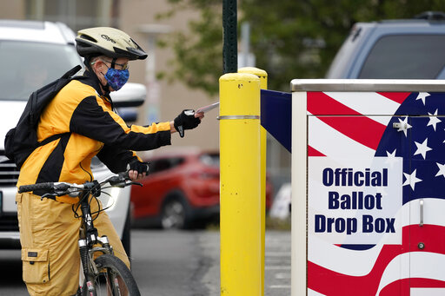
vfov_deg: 4.5
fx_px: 3744
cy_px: 148
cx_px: 222
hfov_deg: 6.8
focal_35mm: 303
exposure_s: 1/1000
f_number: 5.6
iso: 1000
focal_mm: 303
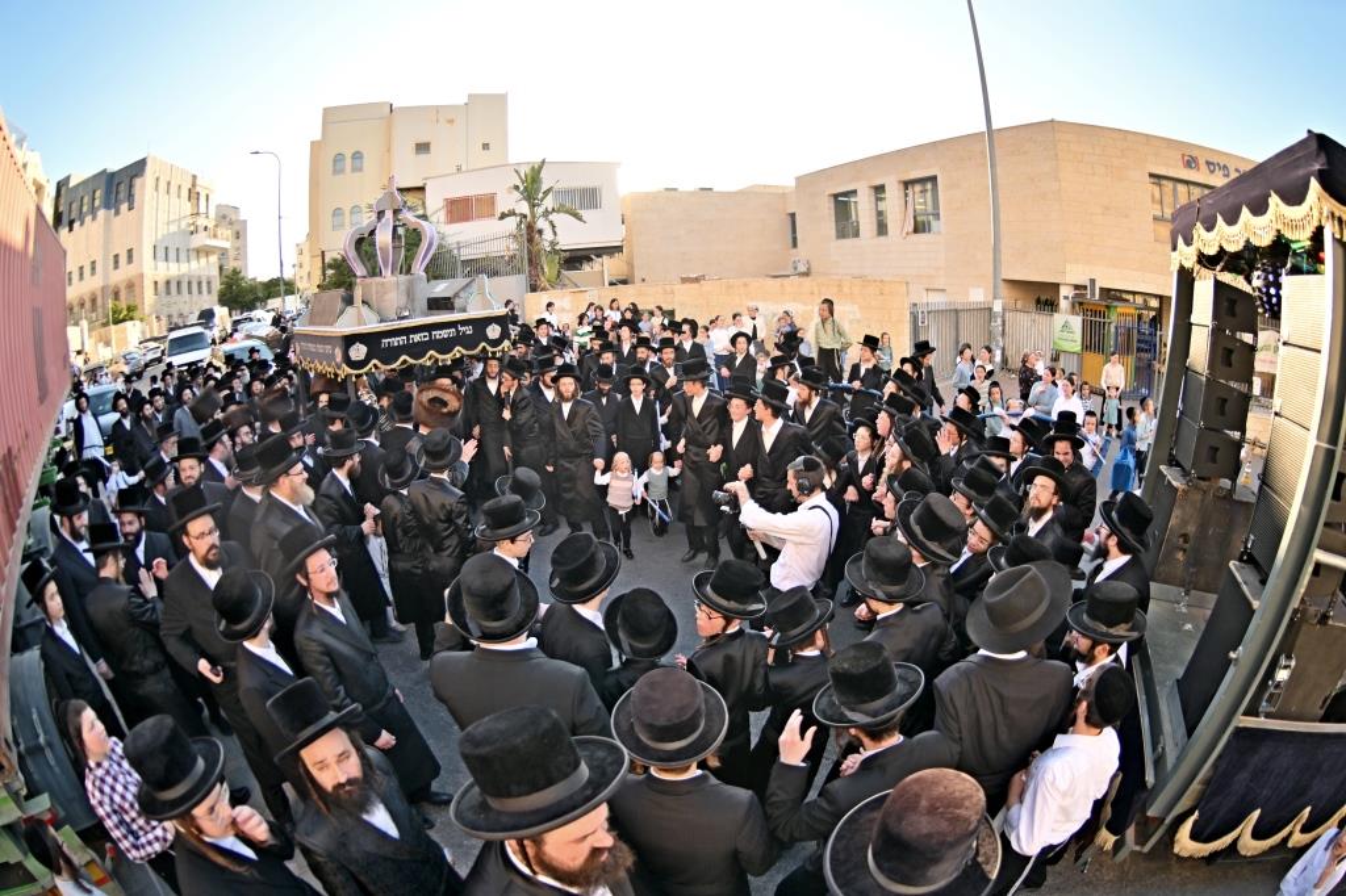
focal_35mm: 15
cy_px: 448
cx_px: 673
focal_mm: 10.5
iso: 50
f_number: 2.8
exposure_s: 1/200
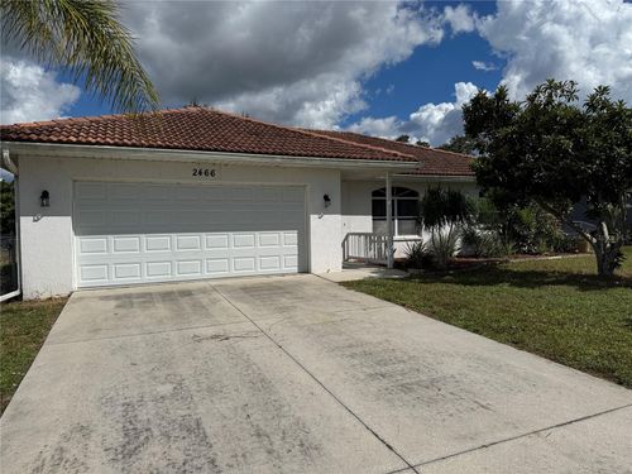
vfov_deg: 56.8
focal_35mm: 24
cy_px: 237
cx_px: 316
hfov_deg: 71.6
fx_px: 438
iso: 80
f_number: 1.78
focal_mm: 6.76
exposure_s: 1/12346
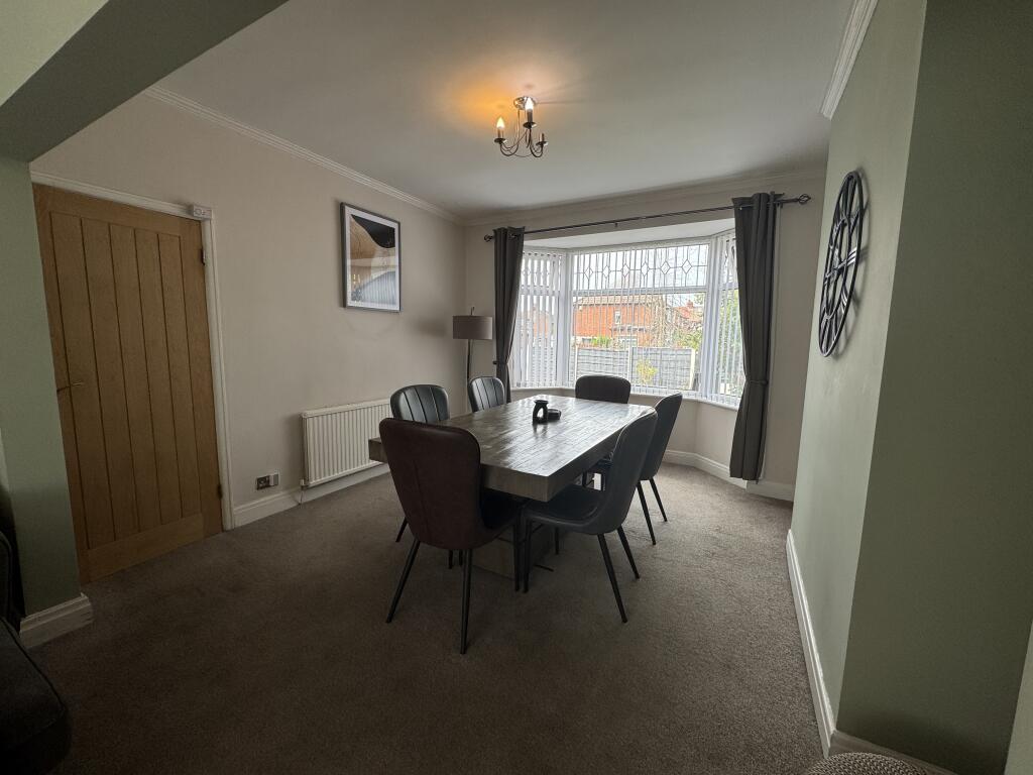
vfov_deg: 85.7
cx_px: 516
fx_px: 418
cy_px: 388
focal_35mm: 14
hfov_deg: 102.1
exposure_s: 1/146
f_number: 2.2
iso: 40
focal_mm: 2.22
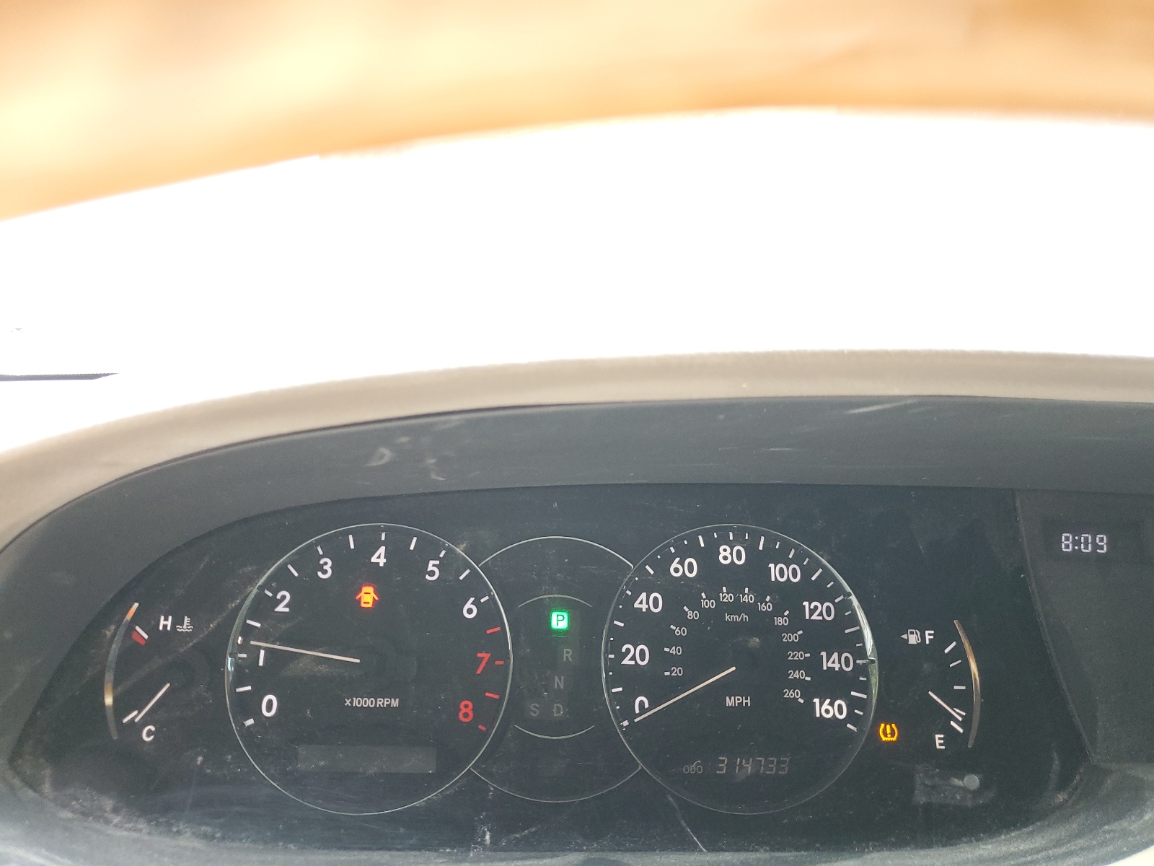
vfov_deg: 53.1
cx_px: 577
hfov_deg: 67.3
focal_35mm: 26
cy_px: 433
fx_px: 867
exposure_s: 1/60.2
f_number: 1.5
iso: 140
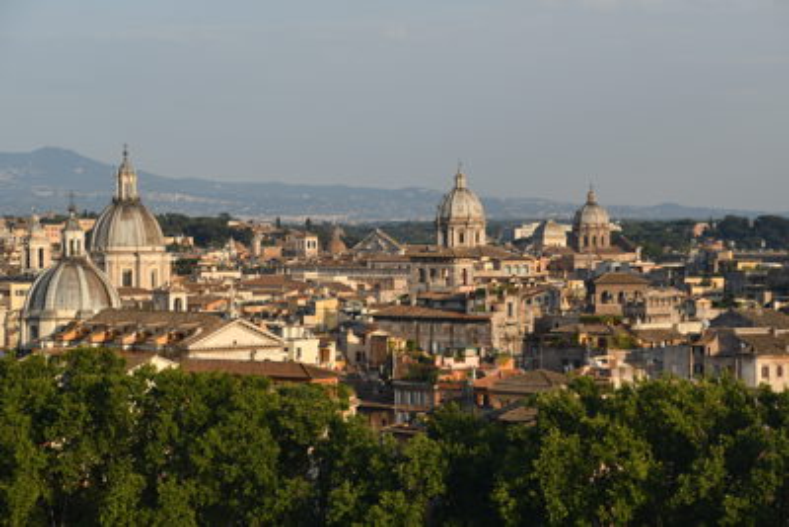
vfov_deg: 13.1
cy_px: 264
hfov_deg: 19.4
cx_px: 394
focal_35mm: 105
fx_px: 2302
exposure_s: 1/640
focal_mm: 70
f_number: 5.3
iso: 100
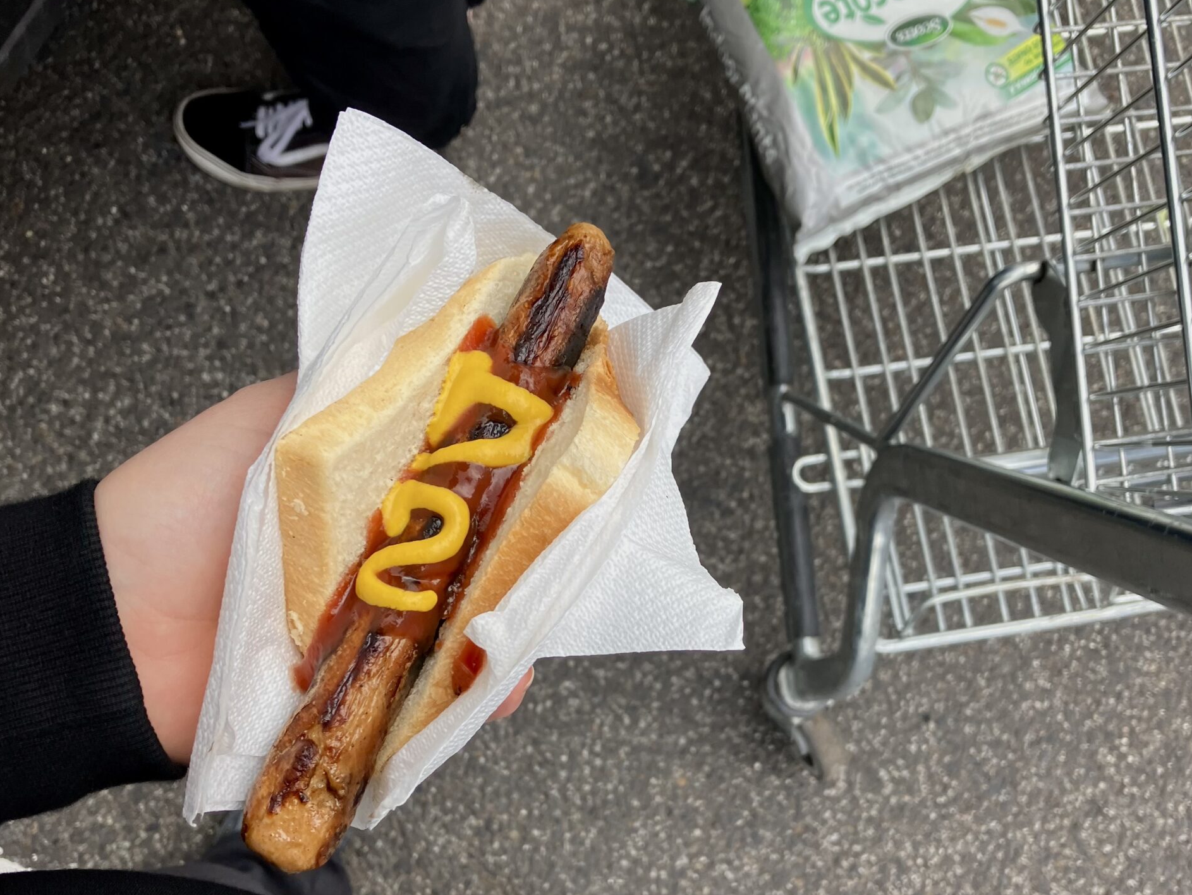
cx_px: 595
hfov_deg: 49.0
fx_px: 1309
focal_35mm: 38
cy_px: 559
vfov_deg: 37.5
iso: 32
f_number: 1.8
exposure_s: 1/354
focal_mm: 3.99
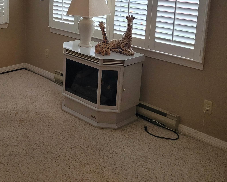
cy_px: 25
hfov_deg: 36.5
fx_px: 329
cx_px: 39
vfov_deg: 29.8
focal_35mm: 49
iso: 320
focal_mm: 5.4
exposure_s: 1/120
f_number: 1.8
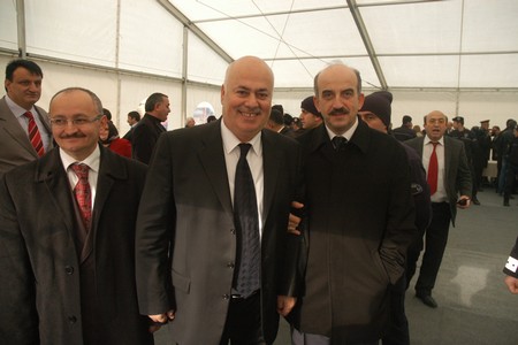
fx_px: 388
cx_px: 259
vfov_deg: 47.9
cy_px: 172
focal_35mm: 27
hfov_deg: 67.4
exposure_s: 1/160
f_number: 4.5
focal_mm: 18
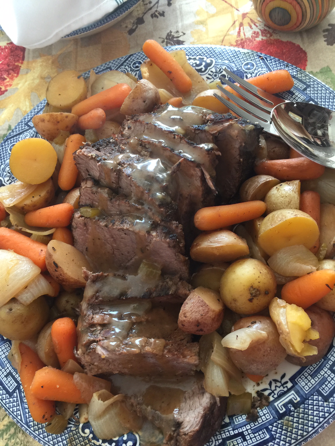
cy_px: 223
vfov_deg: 61.7
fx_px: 374
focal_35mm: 29
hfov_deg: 48.2
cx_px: 168
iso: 64
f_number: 2.2
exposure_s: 1/15
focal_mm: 4.15
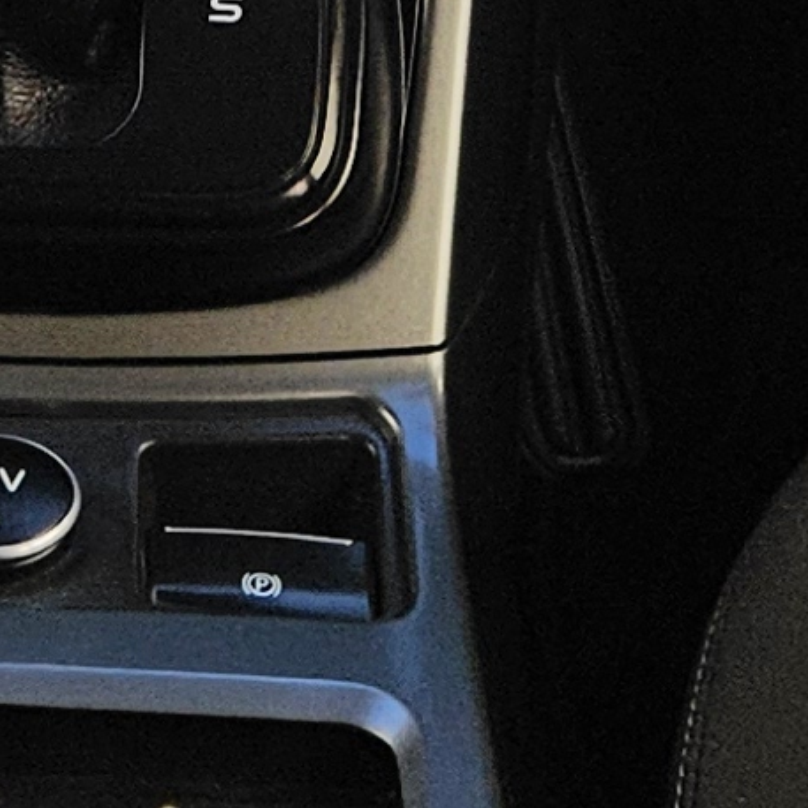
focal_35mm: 178
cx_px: -46
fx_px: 4701
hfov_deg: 9.7
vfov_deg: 8.8
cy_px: -1179
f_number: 1.8
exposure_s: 1/216
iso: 40
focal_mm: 5.4
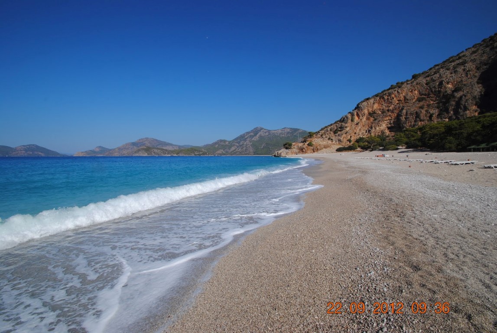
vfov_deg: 77.5
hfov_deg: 100.3
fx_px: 207
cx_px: 248
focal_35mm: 15
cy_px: 166
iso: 100
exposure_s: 1/400
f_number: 10
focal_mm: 10
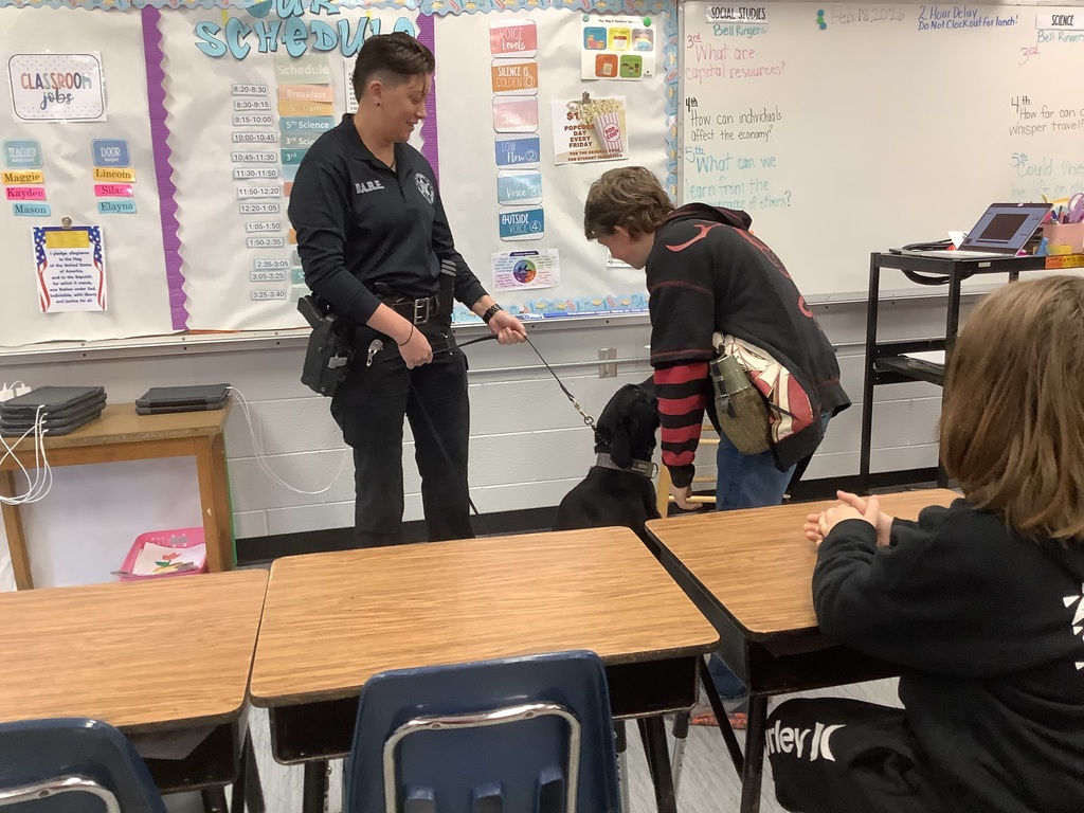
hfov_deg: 58.4
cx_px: 542
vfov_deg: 45.4
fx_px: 971
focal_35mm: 31
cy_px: 406
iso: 160
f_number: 2.4
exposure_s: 1/60
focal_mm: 3.3
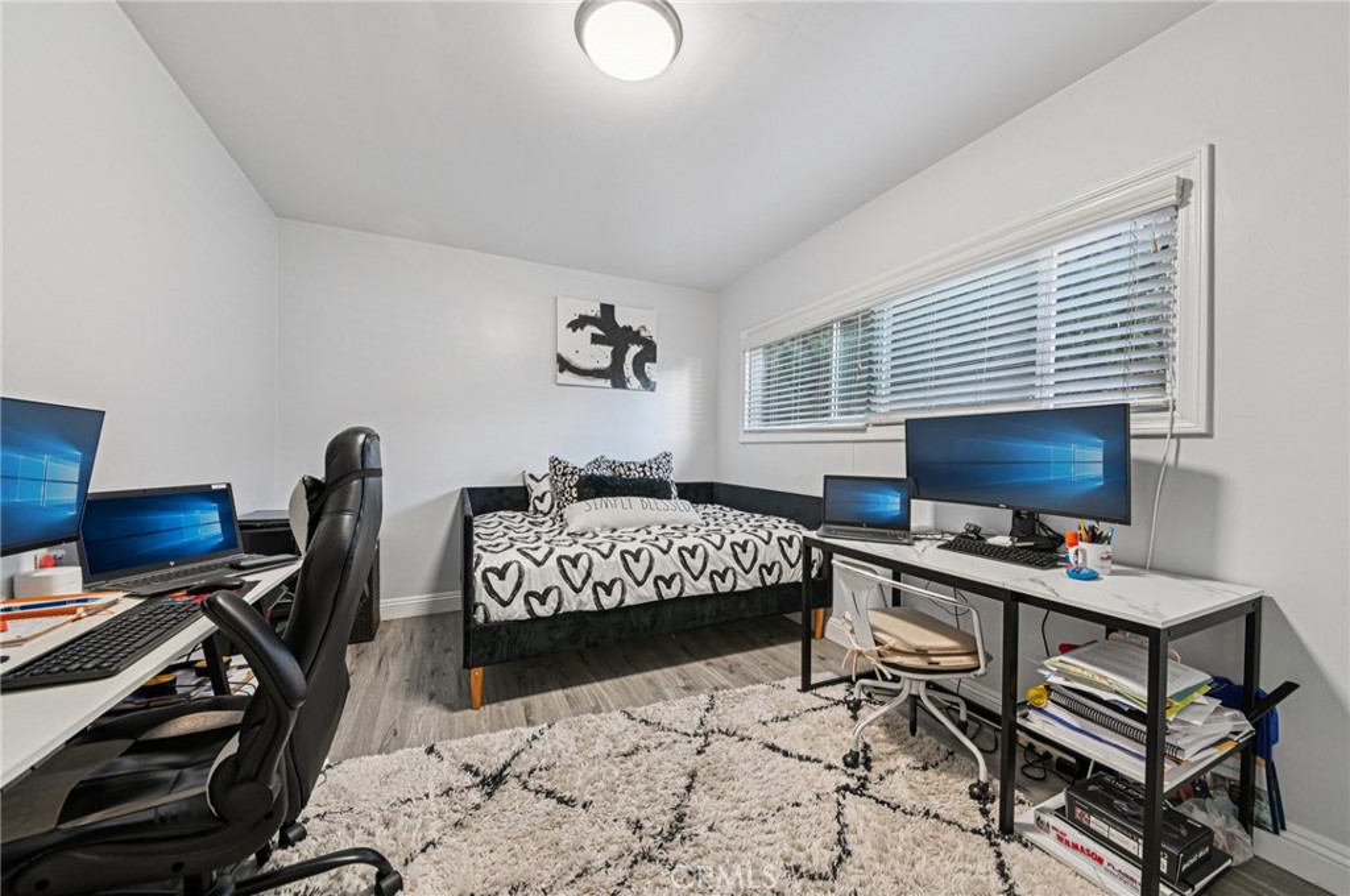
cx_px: 675
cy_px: 448
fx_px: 449
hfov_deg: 112.7
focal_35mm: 12
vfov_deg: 89.8
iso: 250
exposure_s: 1/2
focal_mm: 12
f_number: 8
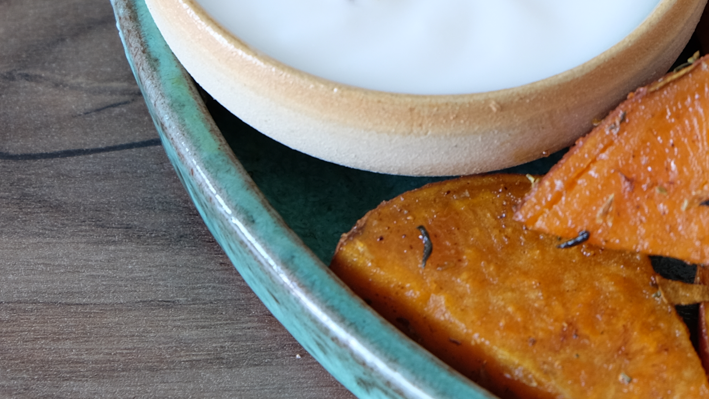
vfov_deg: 6.8
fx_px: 3365
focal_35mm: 179
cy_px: 0
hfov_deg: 12.0
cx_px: 348
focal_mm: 46.7
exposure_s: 1/4
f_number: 6.4
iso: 200
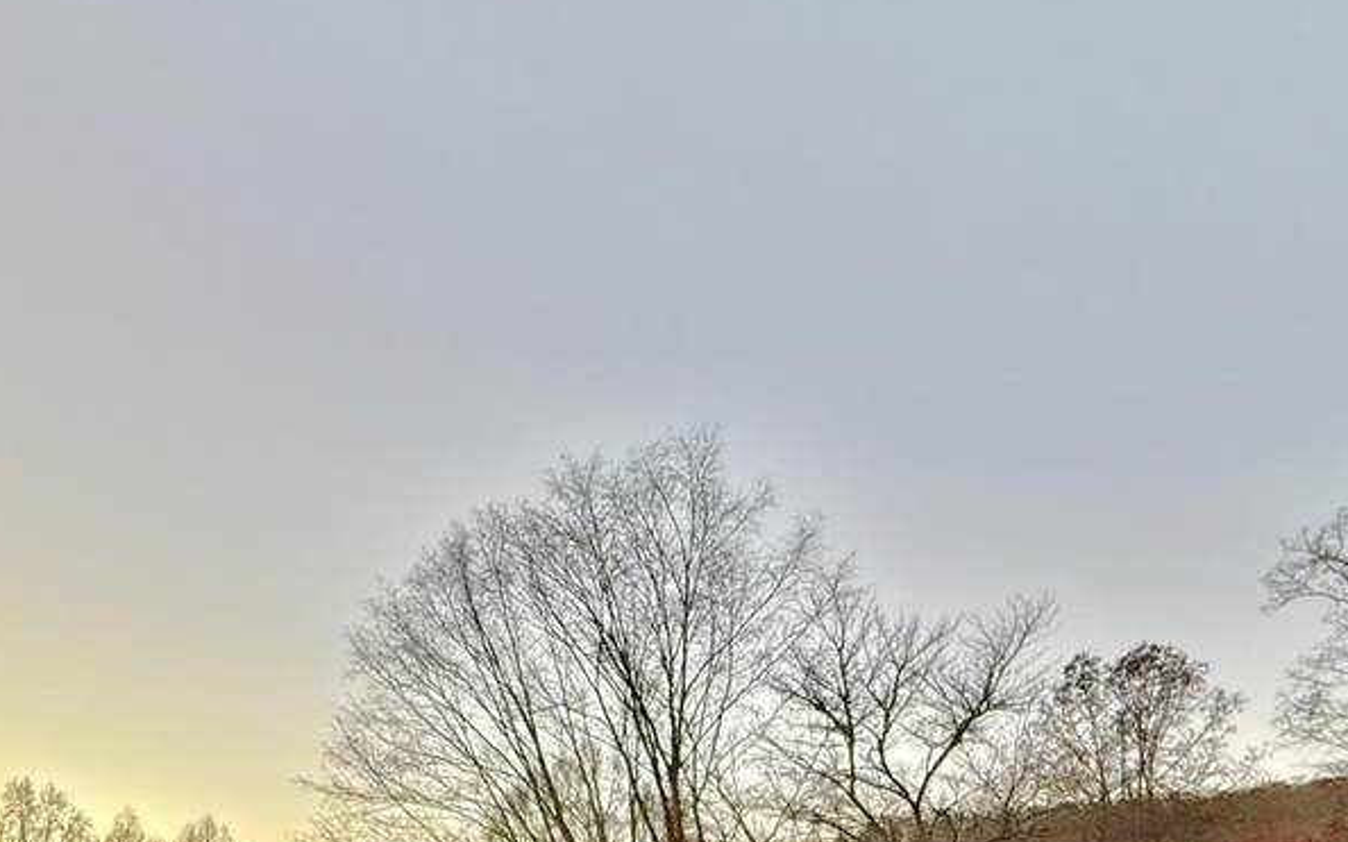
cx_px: 313
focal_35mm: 32
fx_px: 1175
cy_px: 985
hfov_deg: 56.3
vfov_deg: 33.0
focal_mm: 2.22
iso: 125
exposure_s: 1/99
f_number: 2.2
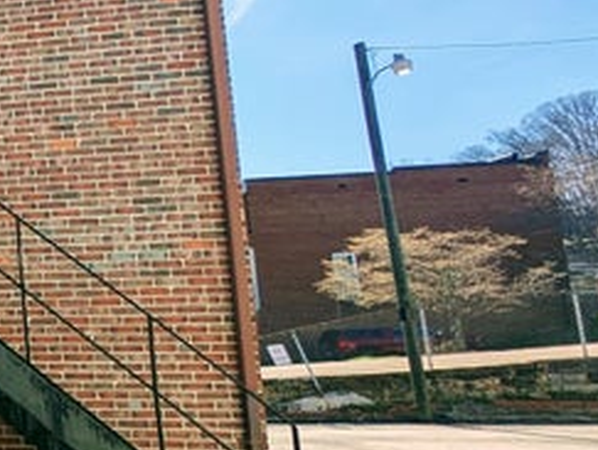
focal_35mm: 42
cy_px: 273
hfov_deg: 24.7
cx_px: -411
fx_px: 727
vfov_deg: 34.3
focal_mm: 2.23
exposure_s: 1/1209
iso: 40
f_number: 1.95
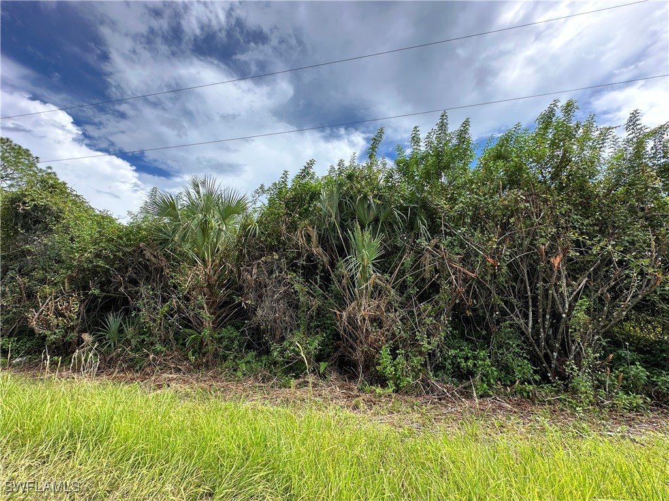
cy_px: 250
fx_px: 271
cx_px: 334
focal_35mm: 14
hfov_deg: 102.1
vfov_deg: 85.7
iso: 40
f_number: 2.2
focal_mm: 2.22
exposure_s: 1/749
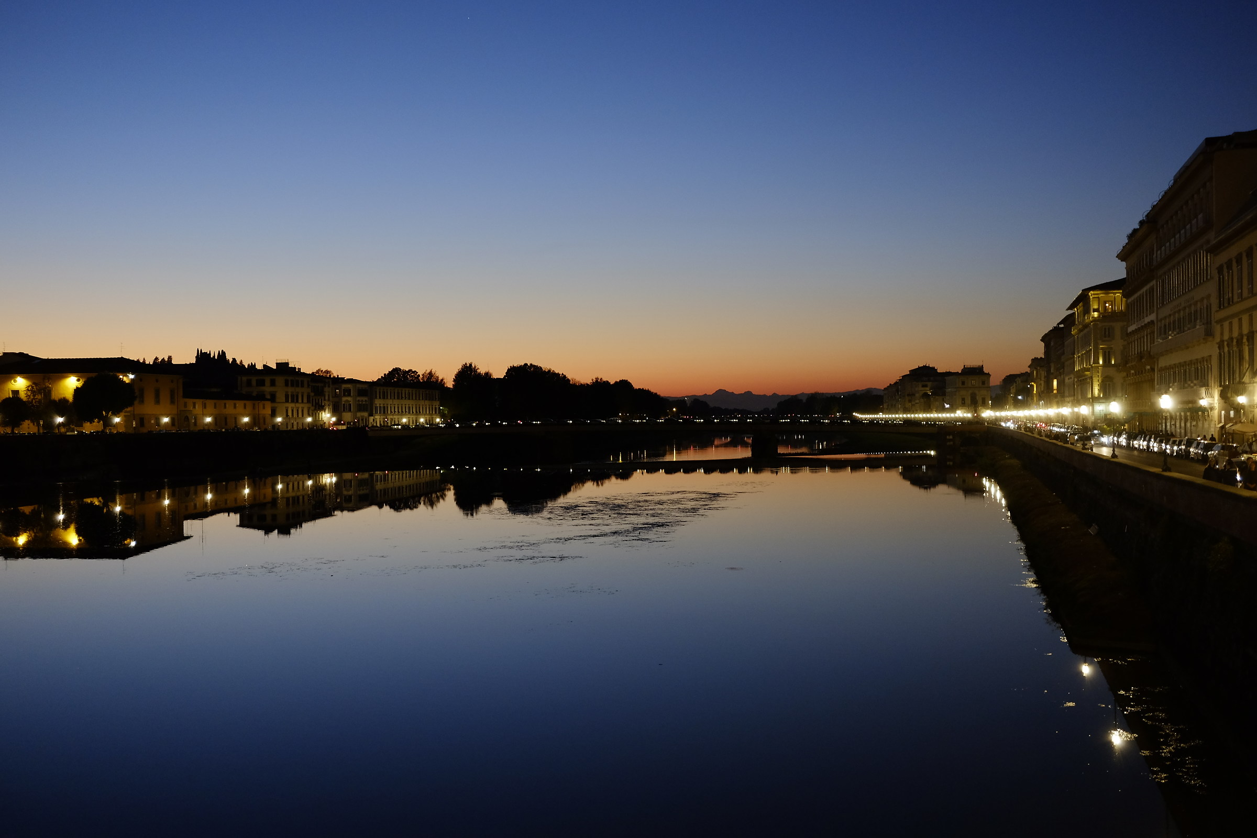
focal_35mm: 41
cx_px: 628
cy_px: 419
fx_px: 1431
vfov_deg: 32.6
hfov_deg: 47.4
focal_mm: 27
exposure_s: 1/20
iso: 800
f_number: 2.8
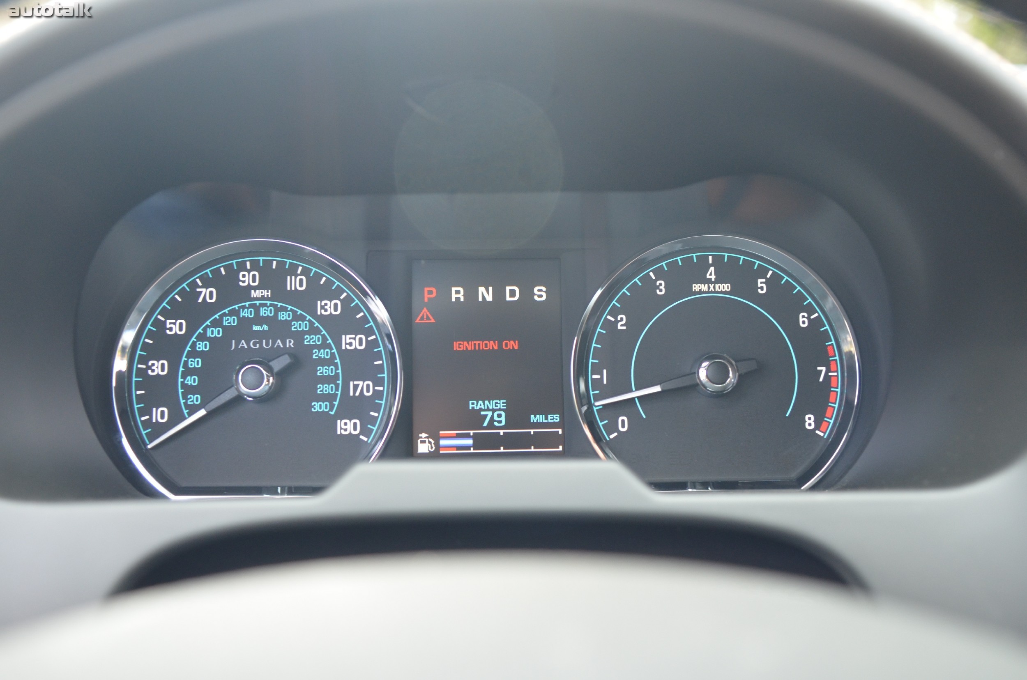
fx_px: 1110
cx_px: 514
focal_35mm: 39
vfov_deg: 34.1
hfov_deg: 49.6
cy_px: 340
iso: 800
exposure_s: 1/50
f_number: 3.5
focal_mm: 26
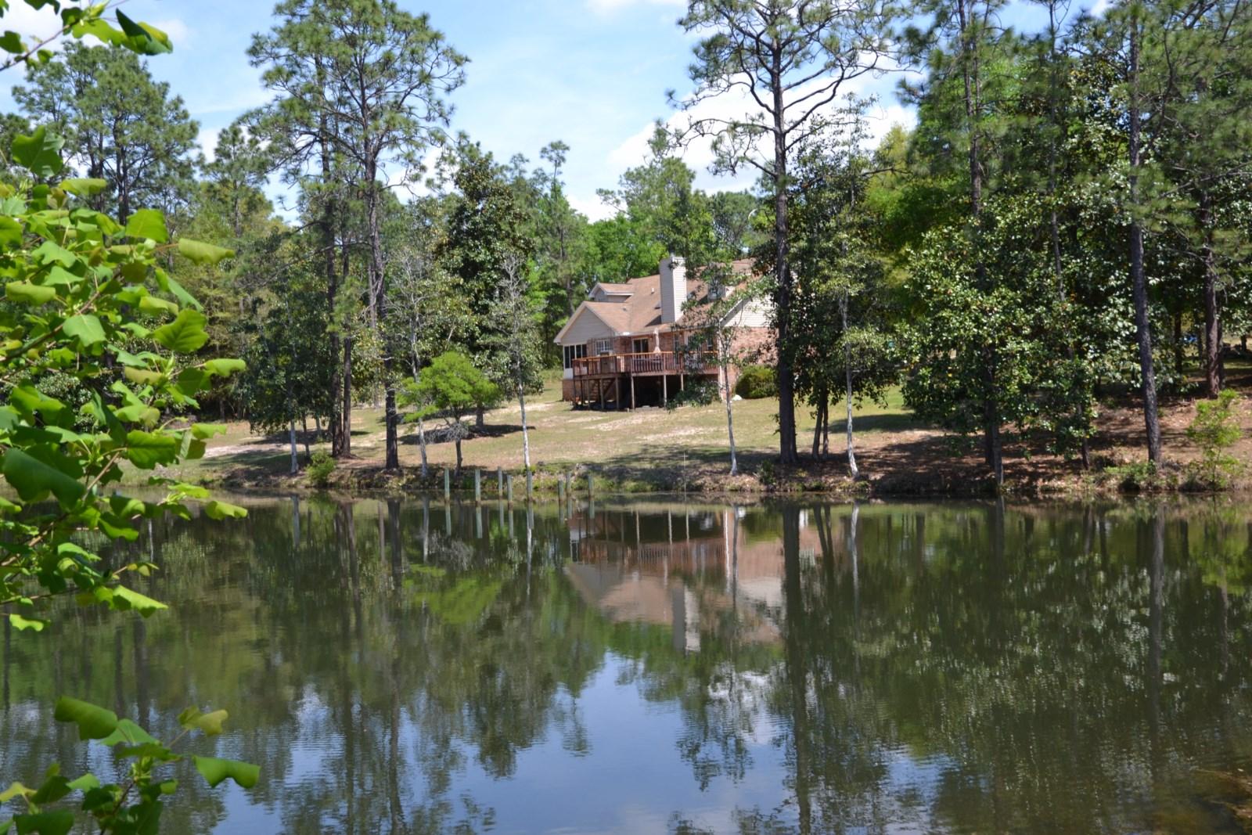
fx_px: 1252
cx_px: 626
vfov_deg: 36.9
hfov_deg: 53.1
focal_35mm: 36
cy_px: 418
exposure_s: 1/160
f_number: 6.3
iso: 100
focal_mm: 24
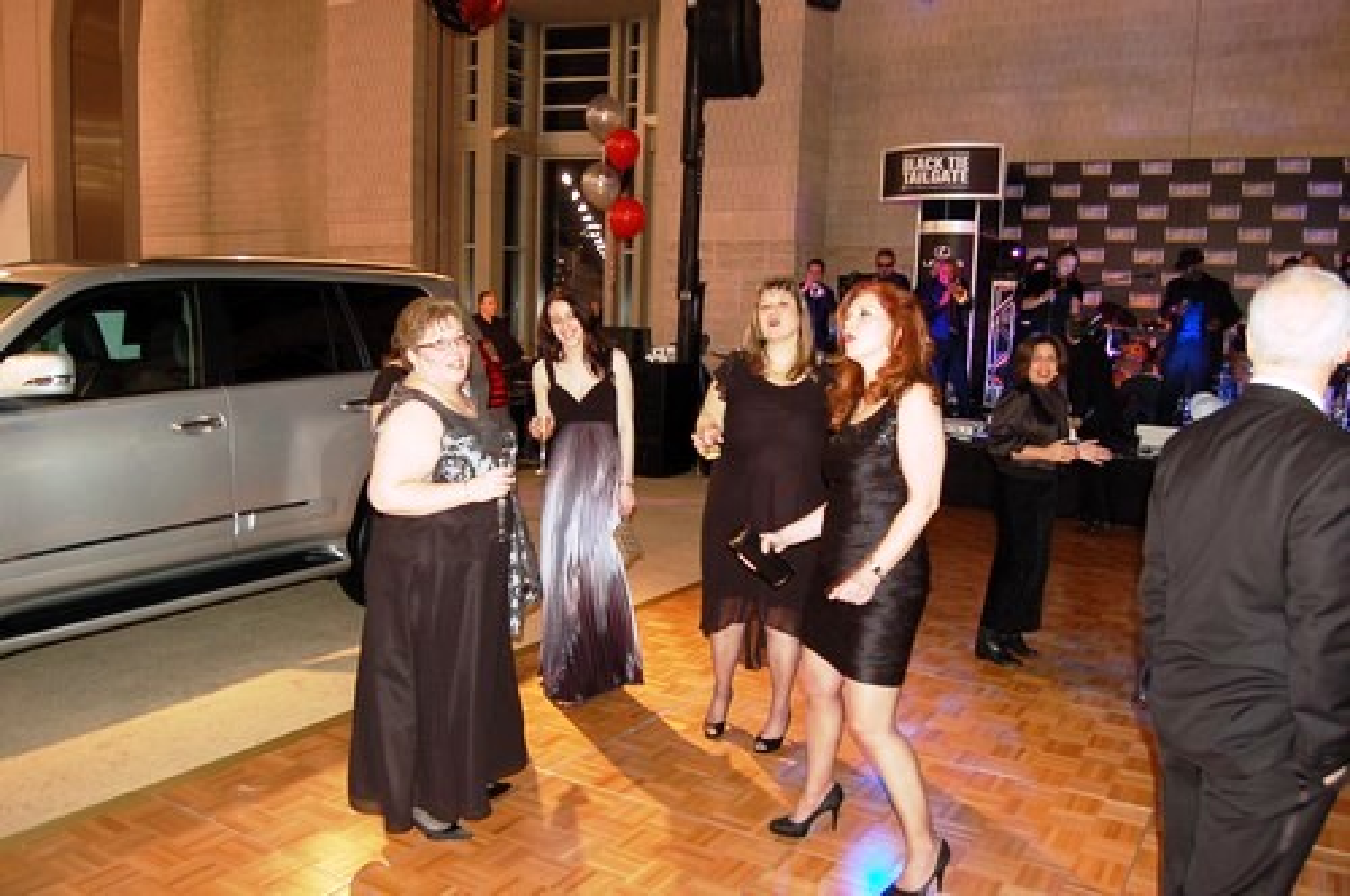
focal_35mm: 27
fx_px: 1011
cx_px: 675
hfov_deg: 67.4
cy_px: 448
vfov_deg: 47.8
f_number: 3.5
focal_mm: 18
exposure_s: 1/60
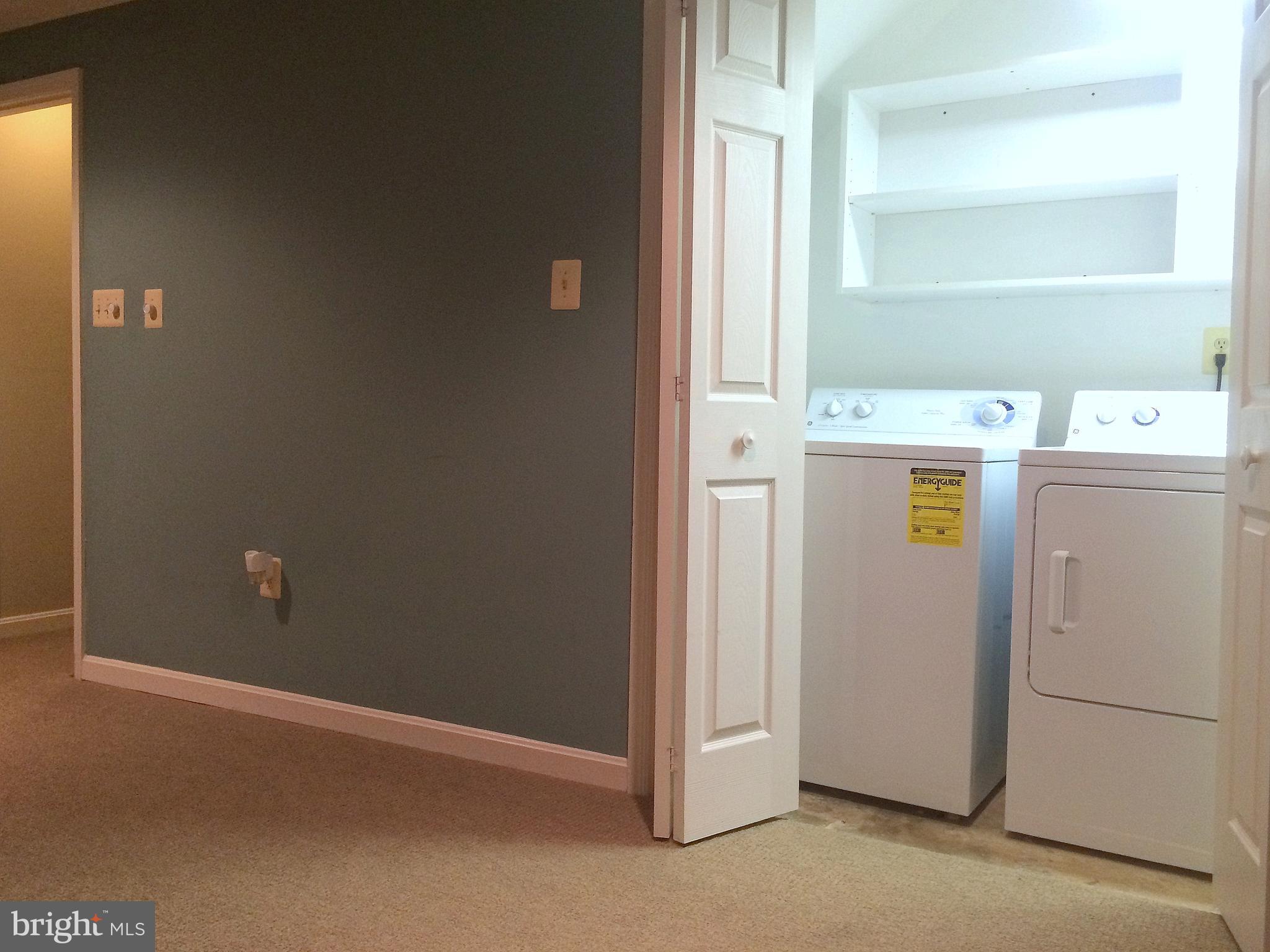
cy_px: 476
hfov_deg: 60.0
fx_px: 1101
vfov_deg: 46.8
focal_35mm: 30
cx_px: 635
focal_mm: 4.12
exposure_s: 1/30
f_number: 2.2
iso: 160
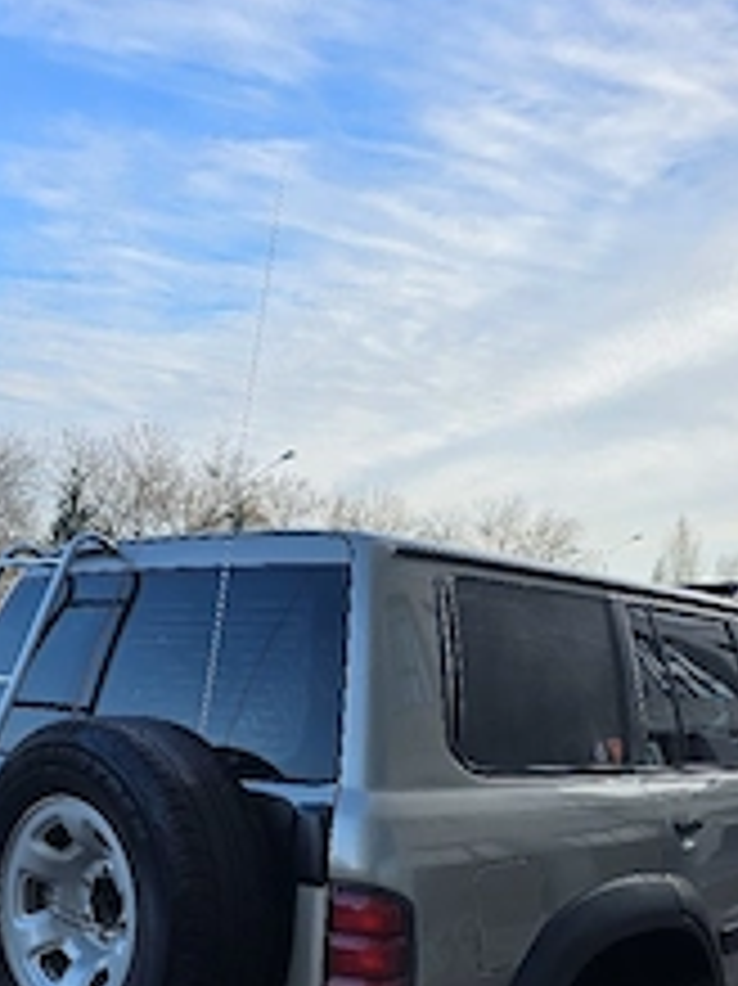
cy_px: 720
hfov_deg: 34.2
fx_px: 1195
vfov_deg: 43.6
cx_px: 432
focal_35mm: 42
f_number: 1.7
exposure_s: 1/196
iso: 12
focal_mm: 6.3
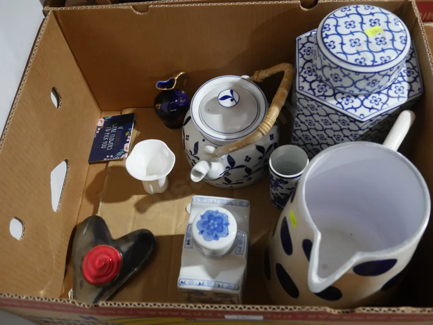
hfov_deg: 53.9
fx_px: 425
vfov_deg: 41.8
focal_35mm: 34
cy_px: 162
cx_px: 216
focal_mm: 17
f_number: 4
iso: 1250
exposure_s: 1/60
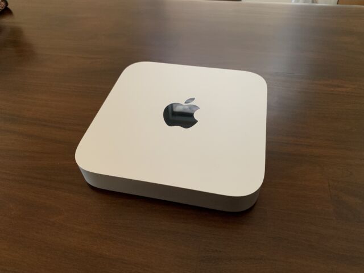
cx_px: 182
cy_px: 136
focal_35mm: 26
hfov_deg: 67.3
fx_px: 273
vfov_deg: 53.1
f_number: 1.8
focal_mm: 4.25
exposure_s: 1/60
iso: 125
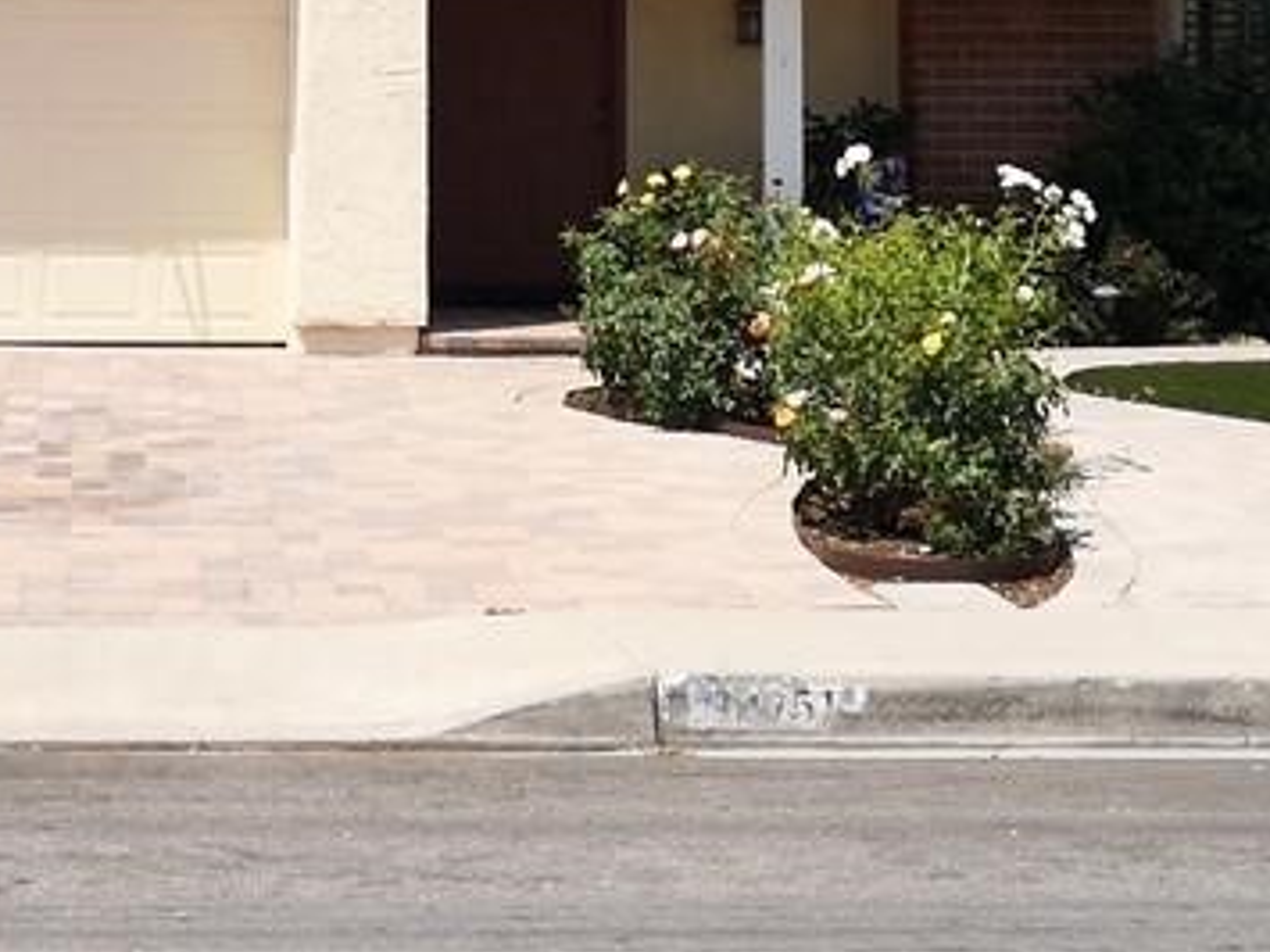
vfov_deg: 11.5
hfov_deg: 15.8
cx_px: 358
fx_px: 4548
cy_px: -419
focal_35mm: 124
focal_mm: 5.58
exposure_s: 3
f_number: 1.8
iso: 50
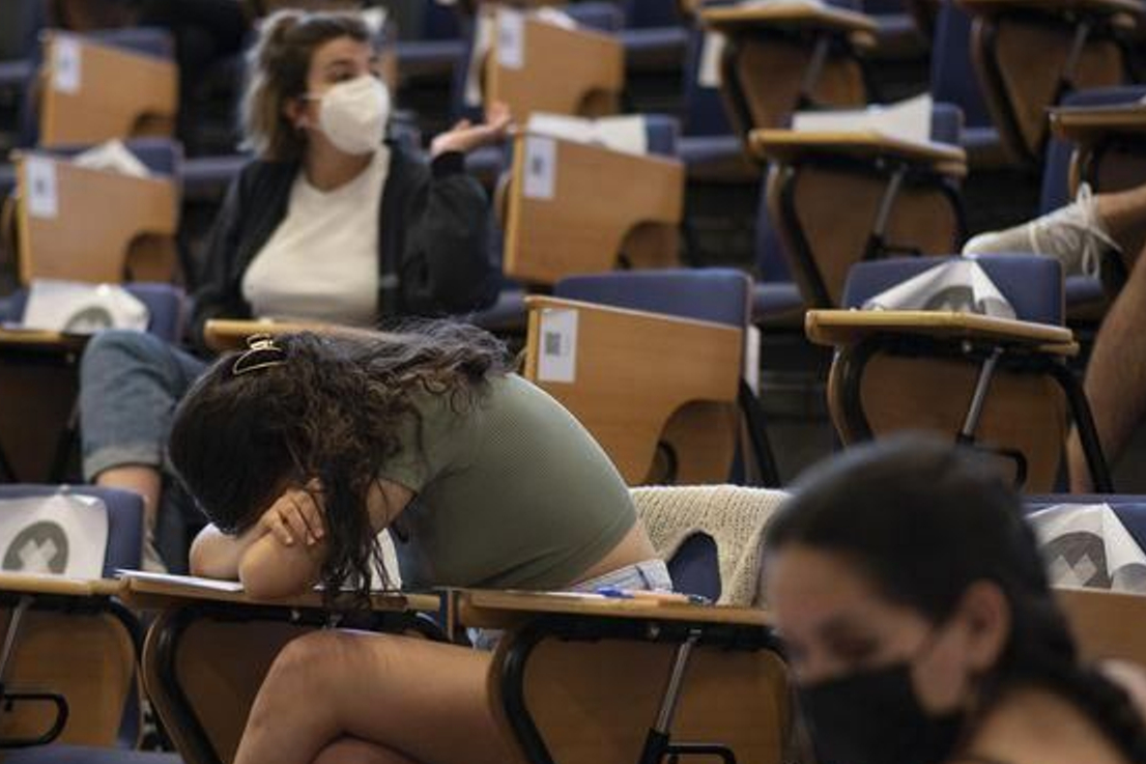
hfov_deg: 16.6
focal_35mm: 123
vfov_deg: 11.1
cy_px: 517
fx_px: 3915
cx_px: 370
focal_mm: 85
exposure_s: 1/250
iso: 1250
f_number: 2.2
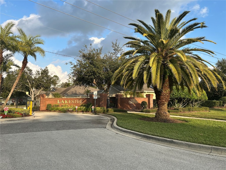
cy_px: 85
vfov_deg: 53.1
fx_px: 170
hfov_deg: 67.3
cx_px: 113
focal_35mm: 26
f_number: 1.5
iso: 50
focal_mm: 5.7
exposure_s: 1/1972
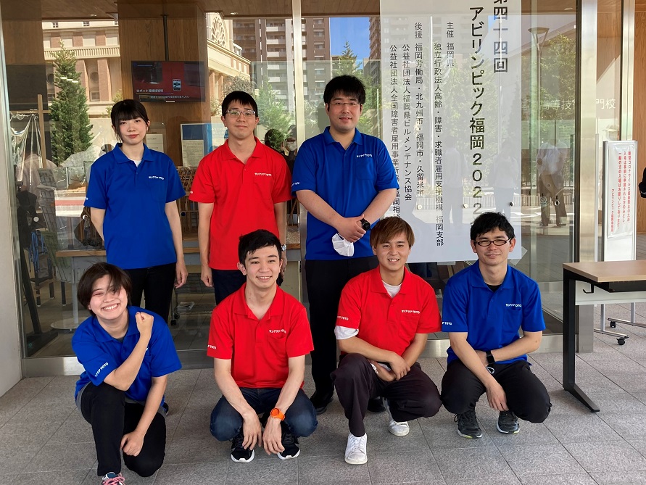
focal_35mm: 28
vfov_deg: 49.8
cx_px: 323
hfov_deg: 63.4
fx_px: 523
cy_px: 242
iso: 32
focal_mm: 3.99
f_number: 1.8
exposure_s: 1/121
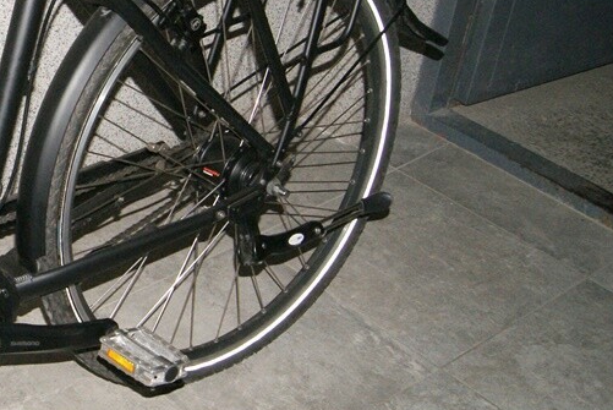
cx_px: -159
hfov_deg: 25.6
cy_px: 144
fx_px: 1176
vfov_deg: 19.7
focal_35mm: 69
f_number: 5.6
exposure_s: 1/60
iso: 400
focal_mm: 18
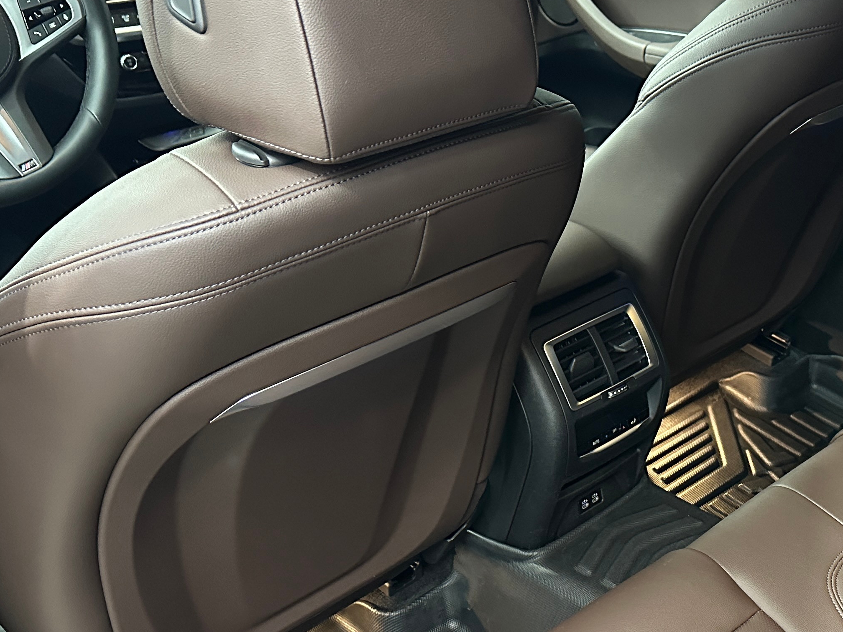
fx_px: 1169
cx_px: 674
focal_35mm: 48
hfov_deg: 38.2
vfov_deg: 29.9
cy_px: 459
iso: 800
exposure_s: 1/33
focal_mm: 6.86
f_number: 1.78
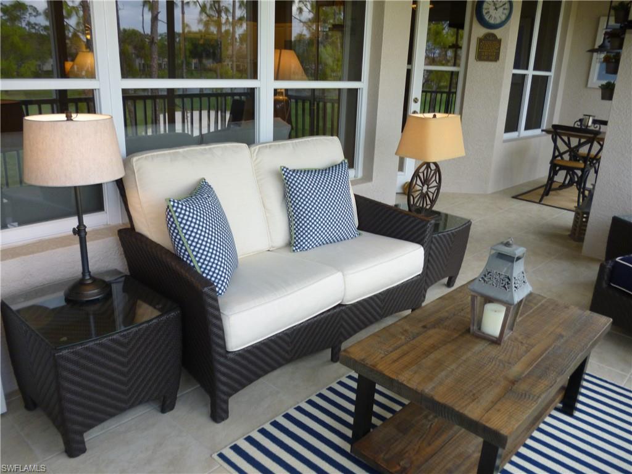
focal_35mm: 28
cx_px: 316
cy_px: 237
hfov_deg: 63.4
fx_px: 511
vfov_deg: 49.7
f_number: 3.1
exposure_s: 1/60
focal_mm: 5
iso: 100
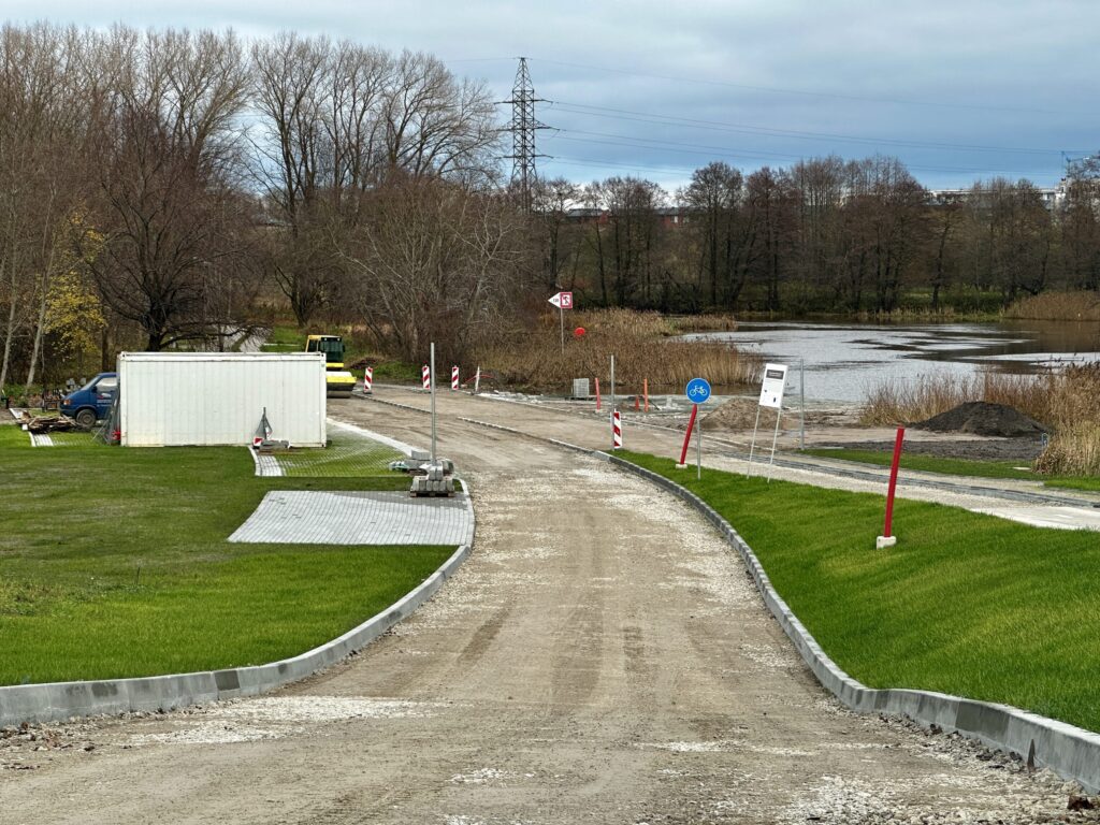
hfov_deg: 25.3
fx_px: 2447
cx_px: 550
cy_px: 412
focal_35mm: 77
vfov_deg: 19.1
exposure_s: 1/99
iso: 32
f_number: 2.8
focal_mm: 9
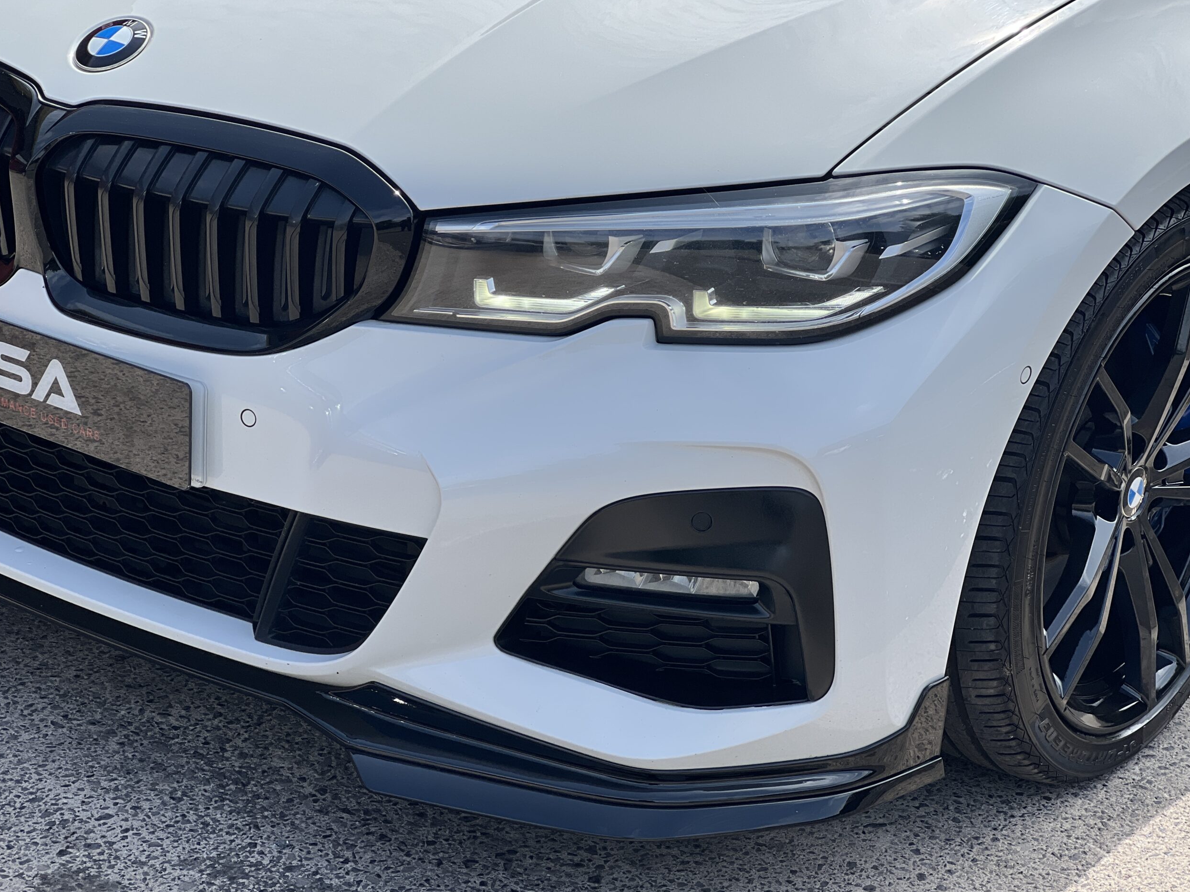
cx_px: 581
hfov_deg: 24.7
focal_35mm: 79
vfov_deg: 18.7
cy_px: 453
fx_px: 2716
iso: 32
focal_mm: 9
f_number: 2.8
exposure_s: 1/558
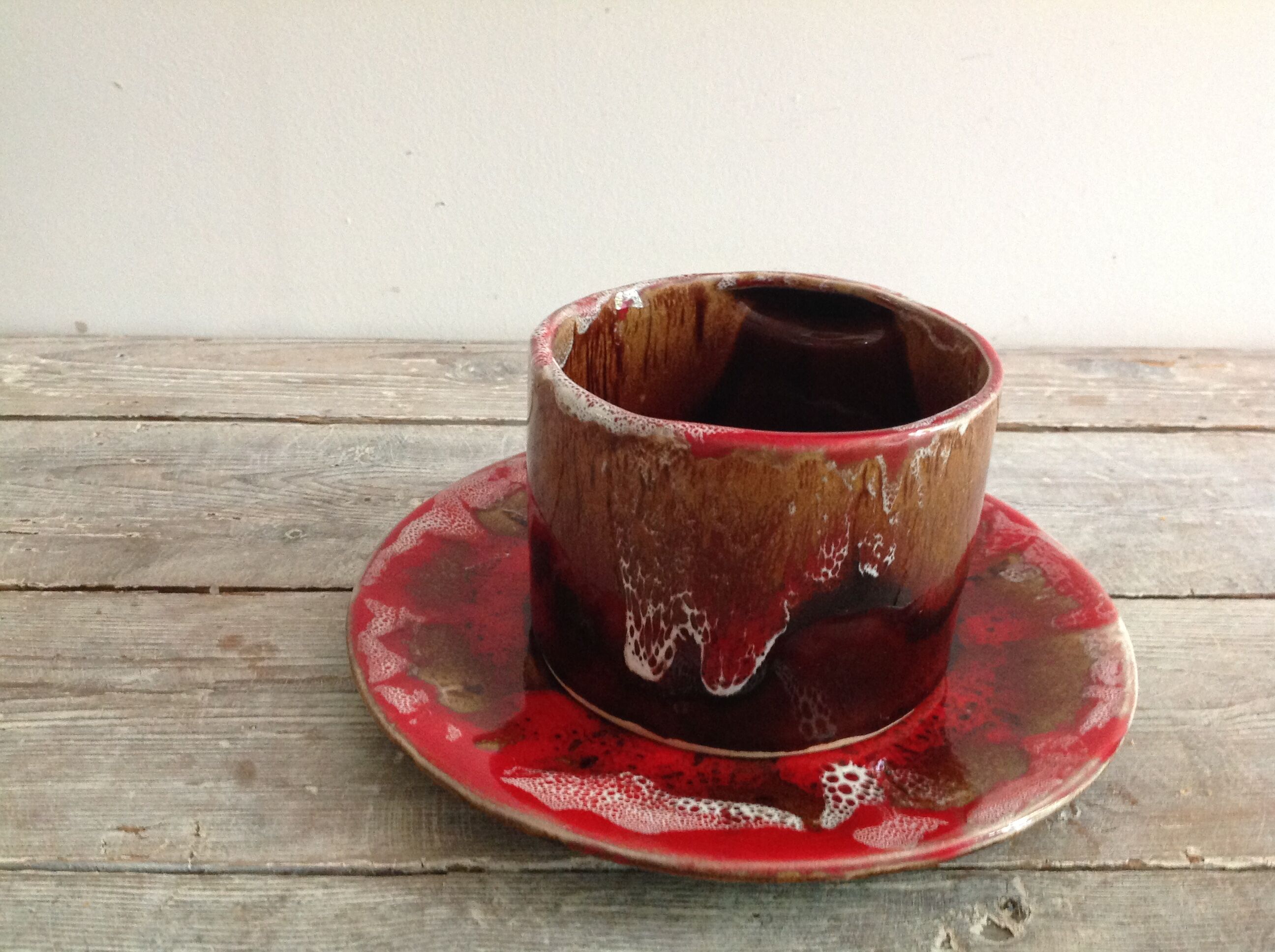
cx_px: 638
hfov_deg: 52.7
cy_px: 476
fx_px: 1287
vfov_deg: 40.6
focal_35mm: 35
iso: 320
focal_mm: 4.28
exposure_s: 1/15
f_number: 2.4
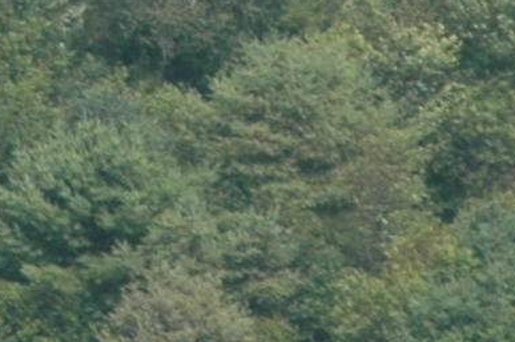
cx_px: 194
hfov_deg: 1.9
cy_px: -613
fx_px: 15814
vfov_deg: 1.2
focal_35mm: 1107
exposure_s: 1/800
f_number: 7.1
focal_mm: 95
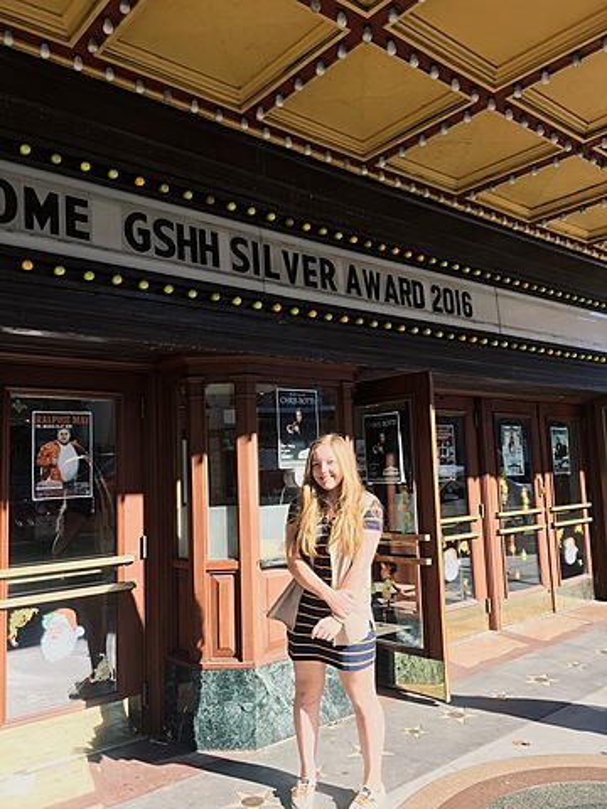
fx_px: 678
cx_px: 304
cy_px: 404
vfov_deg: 61.7
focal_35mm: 29
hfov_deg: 48.2
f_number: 2.2
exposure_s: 1/418
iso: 25
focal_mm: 4.15
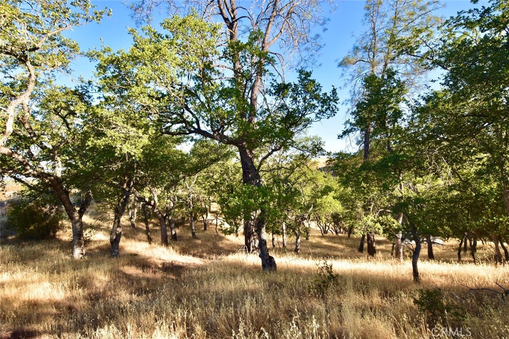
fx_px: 244
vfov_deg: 69.6
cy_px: 170
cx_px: 254
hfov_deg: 92.5
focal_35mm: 17
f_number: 10
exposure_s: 1/200
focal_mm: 11.5
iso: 400
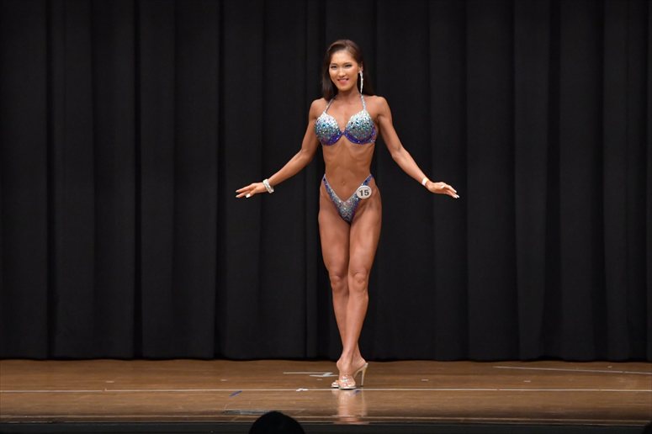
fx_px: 3928
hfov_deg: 9.5
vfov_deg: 6.3
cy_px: 217
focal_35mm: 217
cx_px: 326
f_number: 5.6
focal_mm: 145
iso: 6400
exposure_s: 1/400
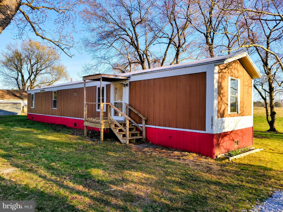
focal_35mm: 24
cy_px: 106
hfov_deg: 71.6
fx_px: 196
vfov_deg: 56.8
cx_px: 142
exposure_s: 1/834
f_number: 1.8
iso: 100
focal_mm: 5.56
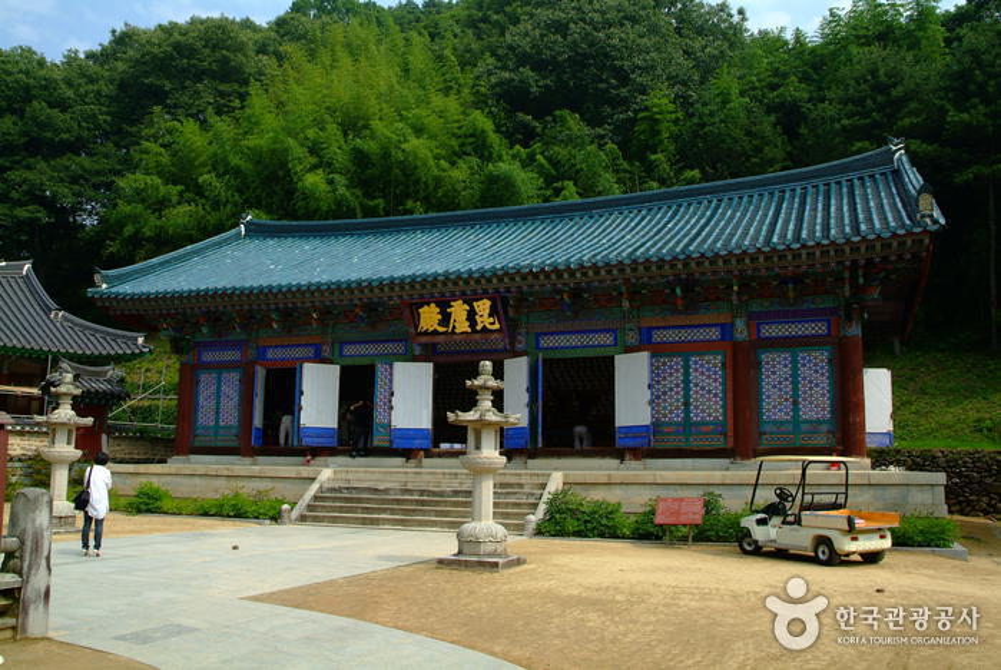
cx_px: 500
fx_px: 919
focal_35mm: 33
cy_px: 335
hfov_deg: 57.2
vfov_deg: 40.1
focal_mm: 22
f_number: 8
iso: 200
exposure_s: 1/350
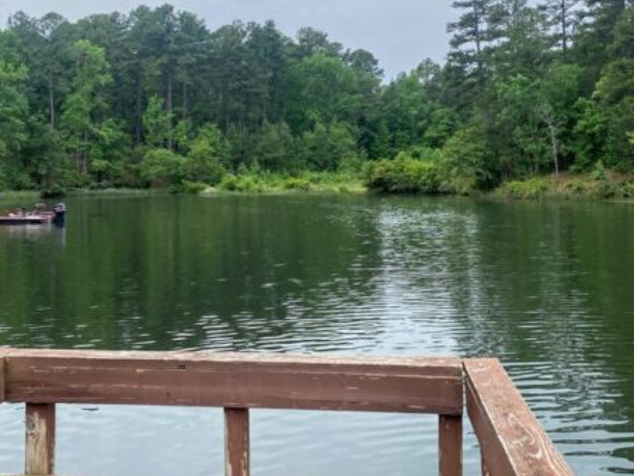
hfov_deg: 41.2
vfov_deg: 31.2
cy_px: 153
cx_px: 332
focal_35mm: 46
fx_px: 843
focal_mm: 4.25
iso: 32
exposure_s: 1/957
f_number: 1.8
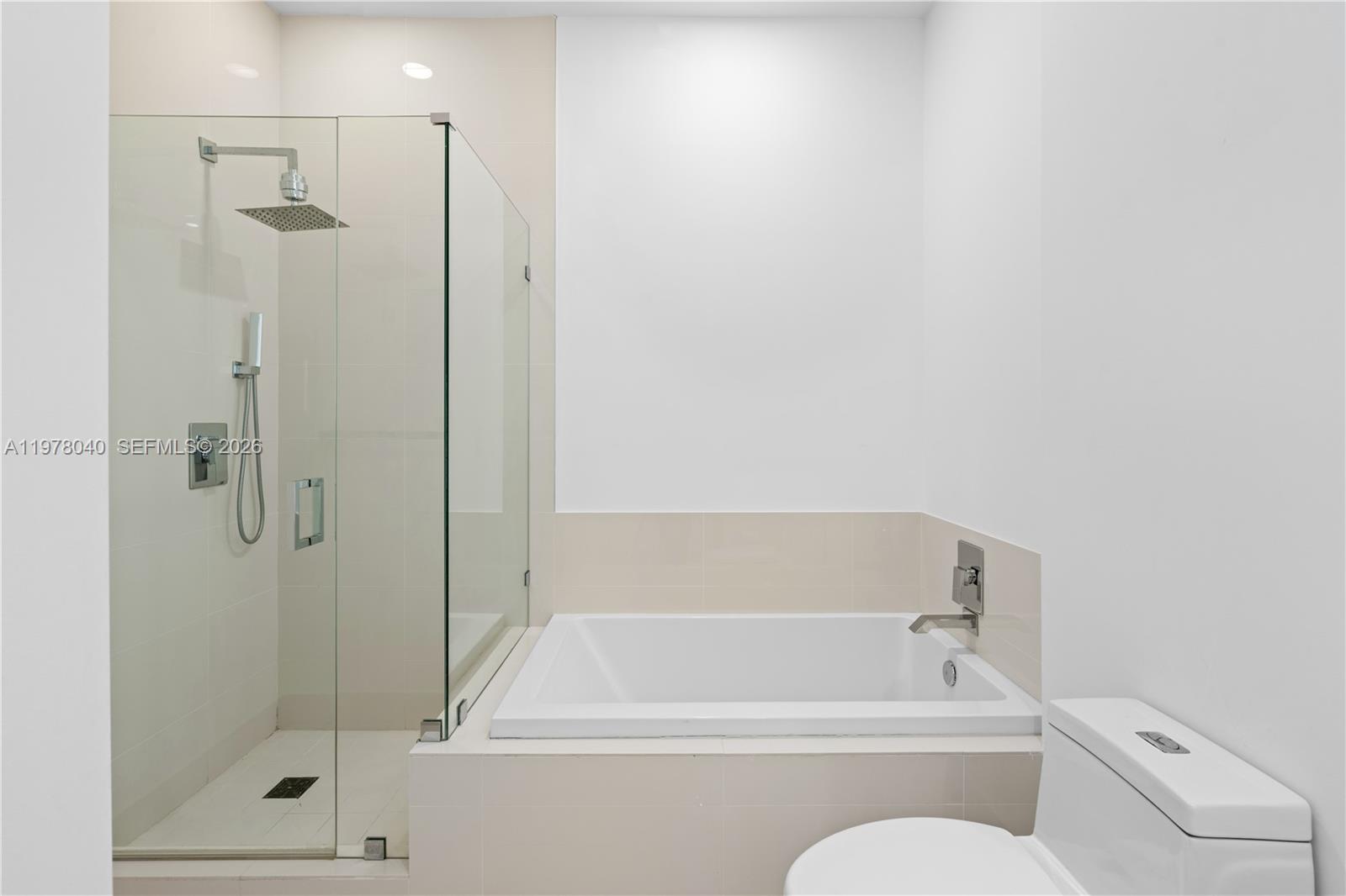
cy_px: 448
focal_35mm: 16
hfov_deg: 96.7
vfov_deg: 73.7
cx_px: 673
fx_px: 598
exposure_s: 1/1.25
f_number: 9
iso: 250
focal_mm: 16
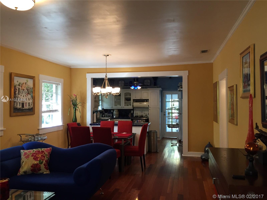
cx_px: 134
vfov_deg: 48.2
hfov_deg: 61.7
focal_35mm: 29
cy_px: 100
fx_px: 224
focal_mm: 4.15
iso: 40
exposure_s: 1/30
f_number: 2.2
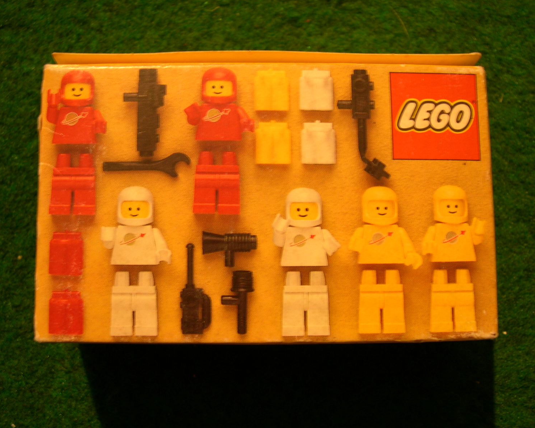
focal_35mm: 40
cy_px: 213
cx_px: 264
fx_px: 633
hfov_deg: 45.8
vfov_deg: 37.3
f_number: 2.8
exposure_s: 1/5.3
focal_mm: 8
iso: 100
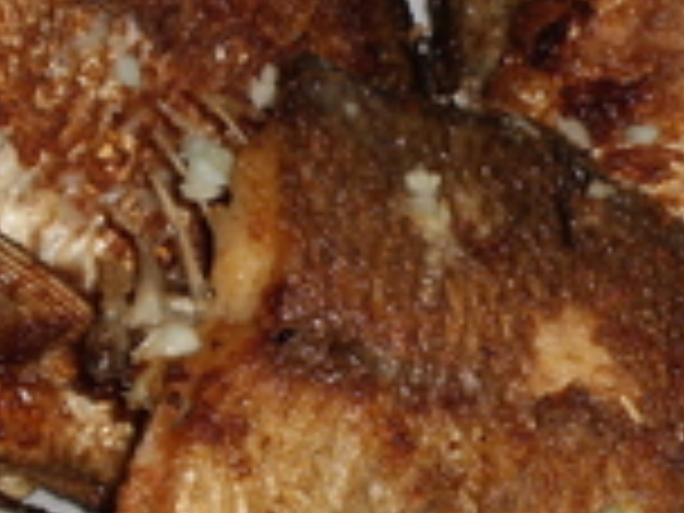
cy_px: 518
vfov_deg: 7.8
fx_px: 3754
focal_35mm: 190
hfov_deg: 10.4
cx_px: 621
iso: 125
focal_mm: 11.3
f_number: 4.4
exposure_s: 1/40
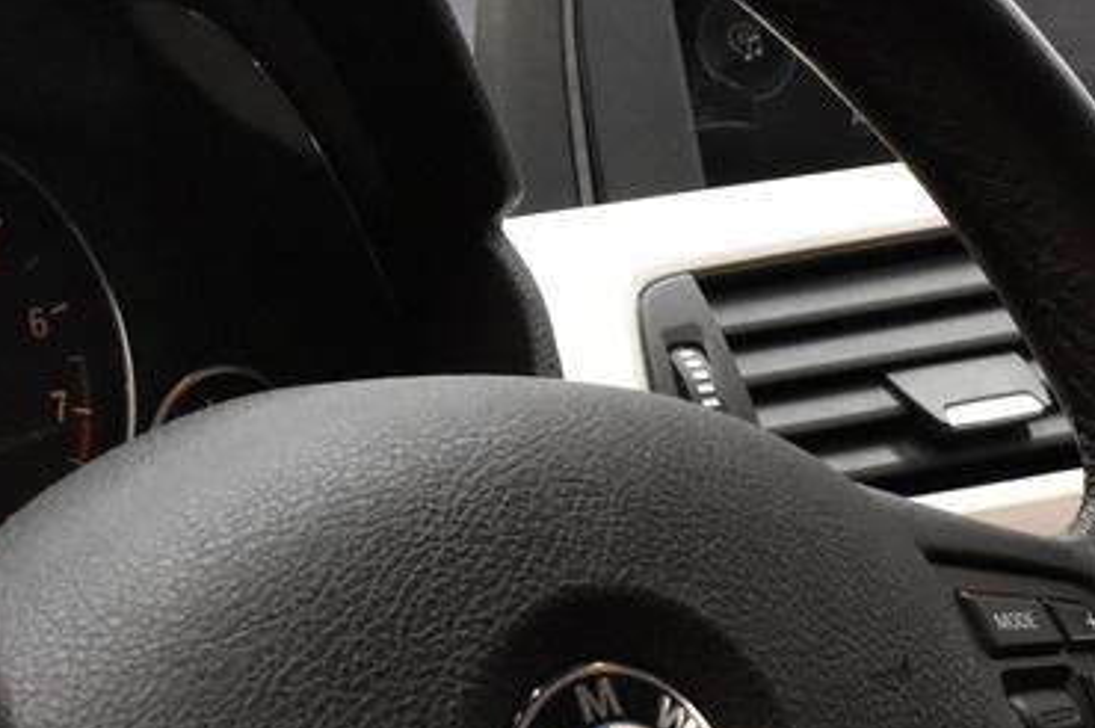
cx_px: 660
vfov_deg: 8.9
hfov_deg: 13.6
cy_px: 879
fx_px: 4595
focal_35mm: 151
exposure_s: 1/80
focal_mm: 23
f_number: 6.3
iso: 3200
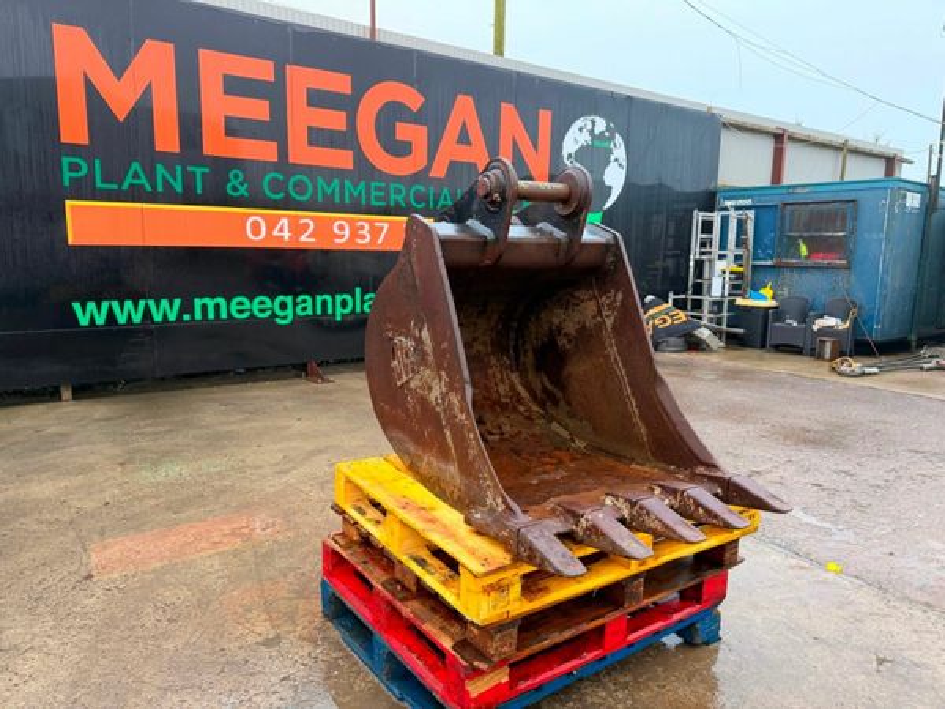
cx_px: 472
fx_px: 655
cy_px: 354
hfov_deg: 71.6
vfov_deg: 56.8
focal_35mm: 24
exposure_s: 1/83
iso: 200
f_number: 1.78
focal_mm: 6.76
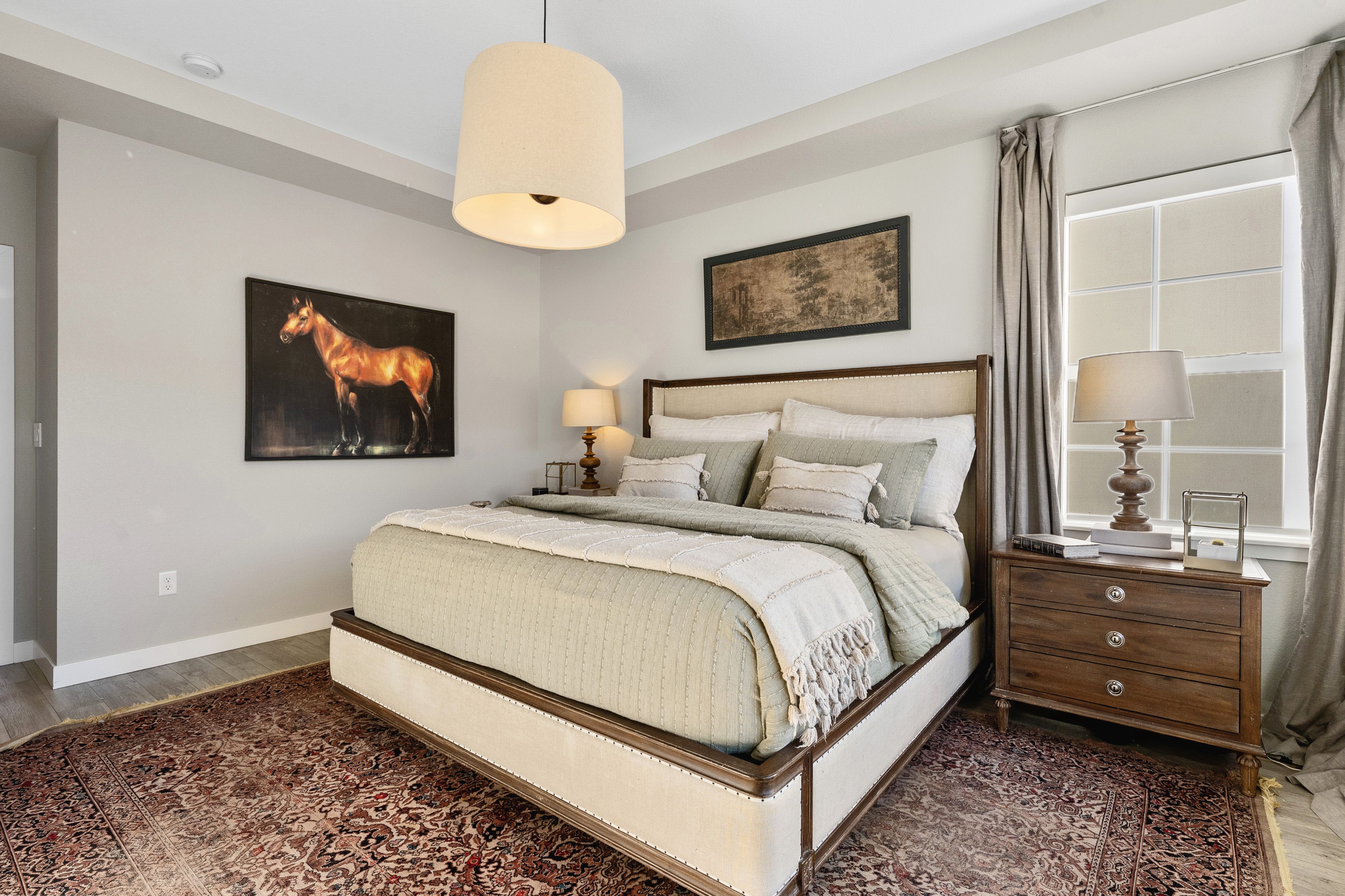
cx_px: 672
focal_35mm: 17
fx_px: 635
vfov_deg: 70.4
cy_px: 448
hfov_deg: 93.3
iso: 800
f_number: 9
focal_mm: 17
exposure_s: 1/40
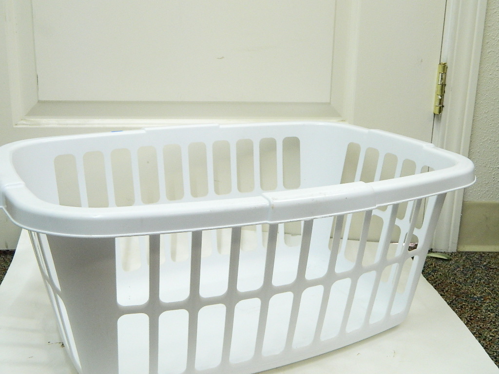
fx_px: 591
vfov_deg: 35.1
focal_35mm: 41
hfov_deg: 45.8
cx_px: 250
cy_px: 187
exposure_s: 1/60
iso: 400
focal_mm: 7.3
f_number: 3.5
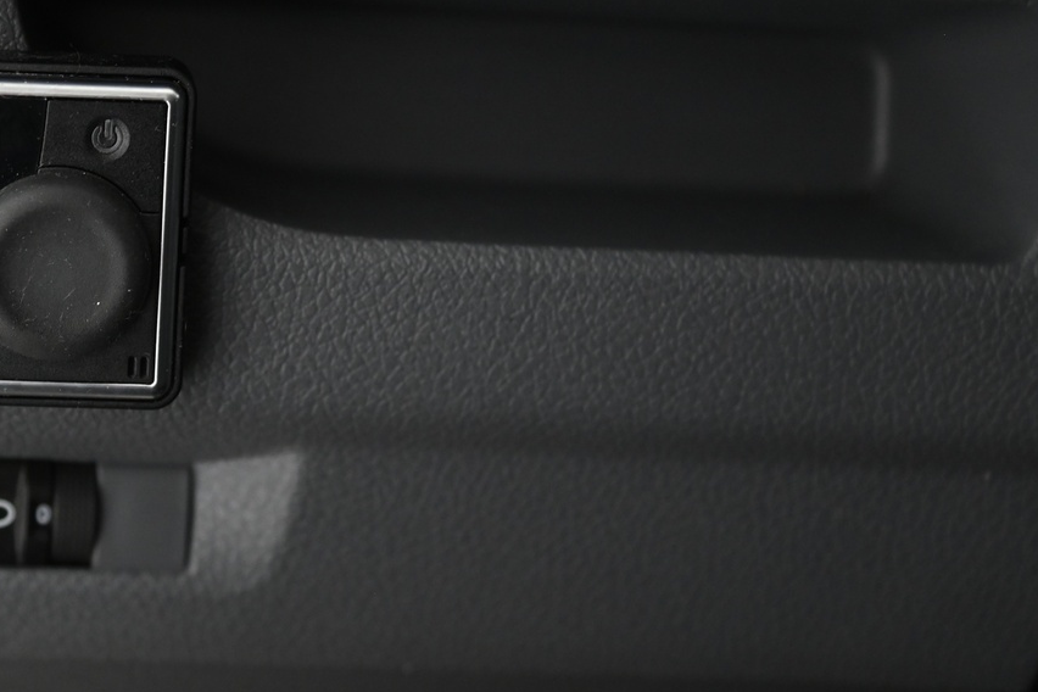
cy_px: 400
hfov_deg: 20.2
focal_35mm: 99
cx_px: 100
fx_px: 2854
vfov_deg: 13.8
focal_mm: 52
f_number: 4
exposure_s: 1/15
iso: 2000
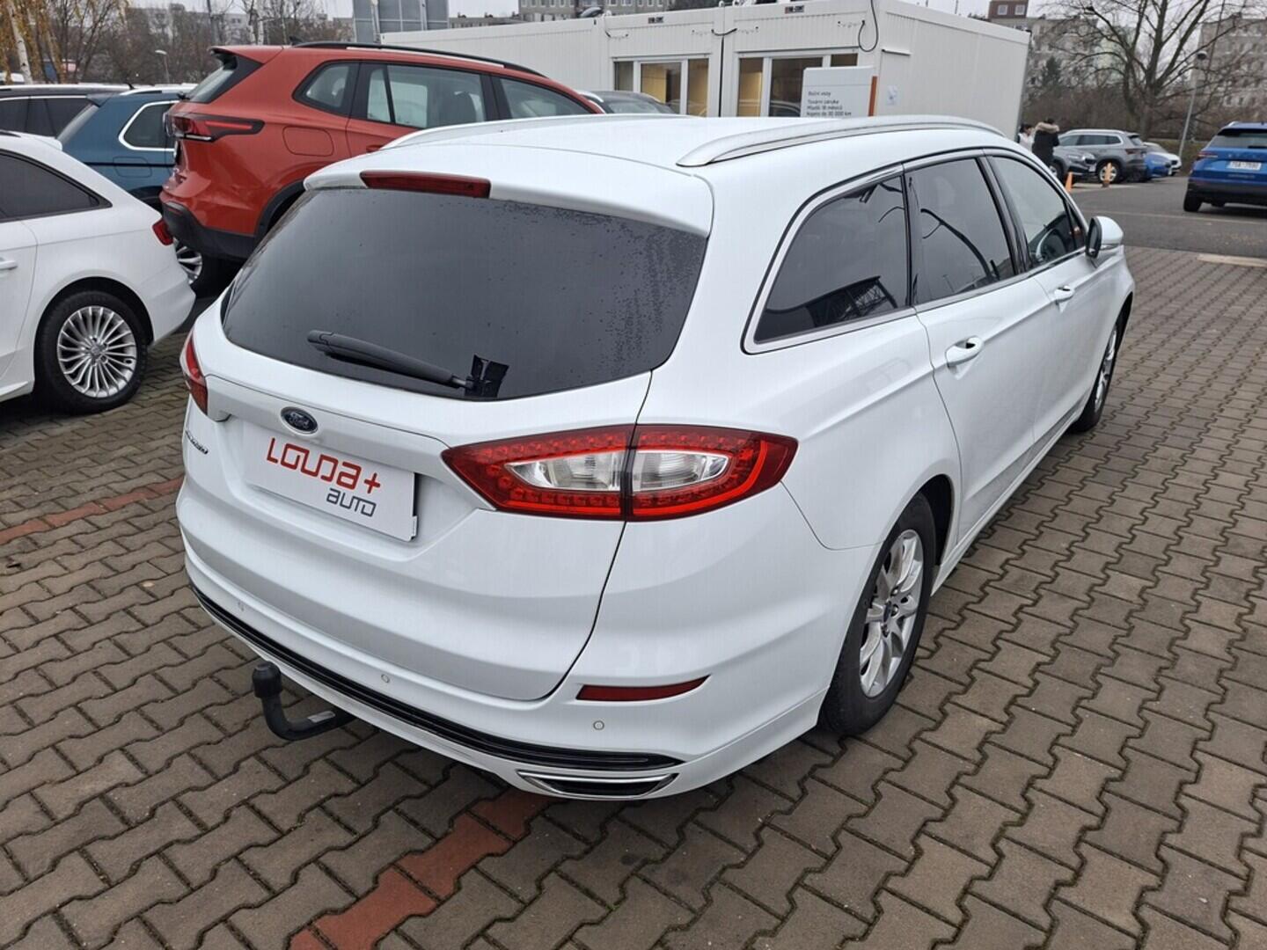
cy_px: 475
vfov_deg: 58.9
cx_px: 634
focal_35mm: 23
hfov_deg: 73.9
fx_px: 842
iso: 50
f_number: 1.8
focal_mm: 5.54
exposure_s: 1/100
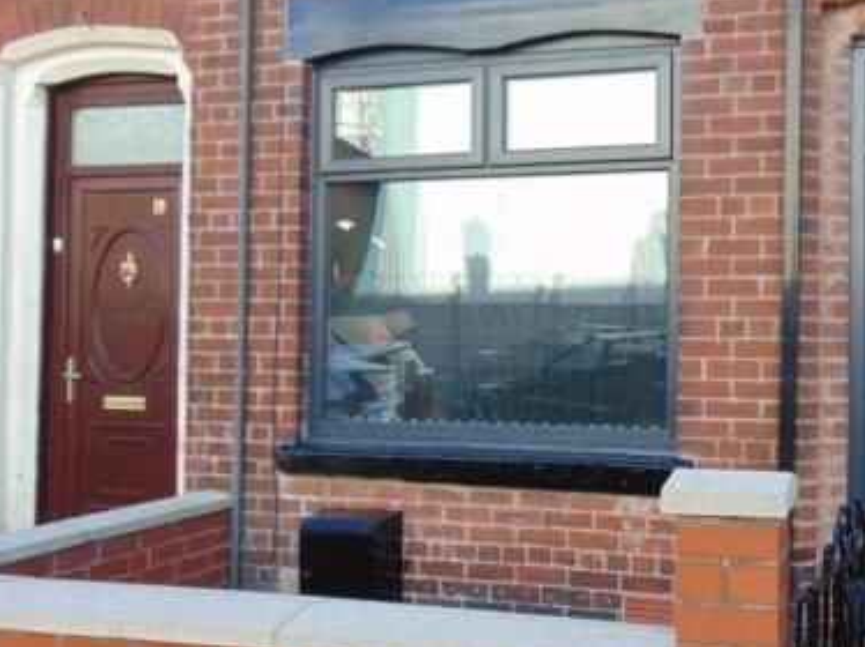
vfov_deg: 36.8
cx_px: 653
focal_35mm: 39
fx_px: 974
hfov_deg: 46.1
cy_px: 332
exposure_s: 1/160
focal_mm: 4.5
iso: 80
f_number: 3
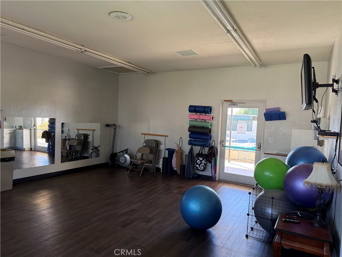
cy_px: 128
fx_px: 237
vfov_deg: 56.8
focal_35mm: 24
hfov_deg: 71.6
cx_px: 171
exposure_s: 1/130
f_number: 1.78
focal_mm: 6.76
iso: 200
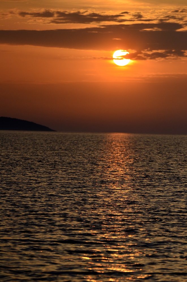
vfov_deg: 8.9
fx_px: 1821
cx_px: 94
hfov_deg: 5.9
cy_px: 141
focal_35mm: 232
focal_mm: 155
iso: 400
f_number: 4.8
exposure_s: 1/8000
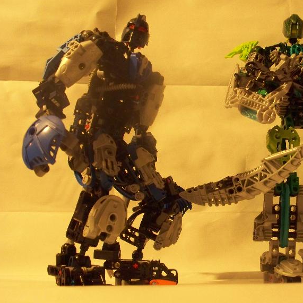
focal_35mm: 62
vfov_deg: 27.7
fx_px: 614
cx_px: 218
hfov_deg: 27.4
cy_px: 163
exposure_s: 1/30
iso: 320
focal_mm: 9.86
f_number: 2.9
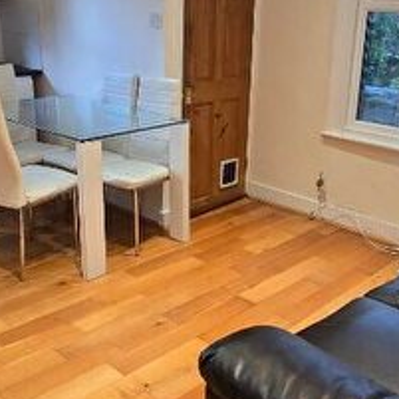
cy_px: 186
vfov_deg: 41.8
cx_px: 240
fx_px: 522
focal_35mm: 40
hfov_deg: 41.7
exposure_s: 1/50
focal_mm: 2.2
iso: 250
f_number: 2.2
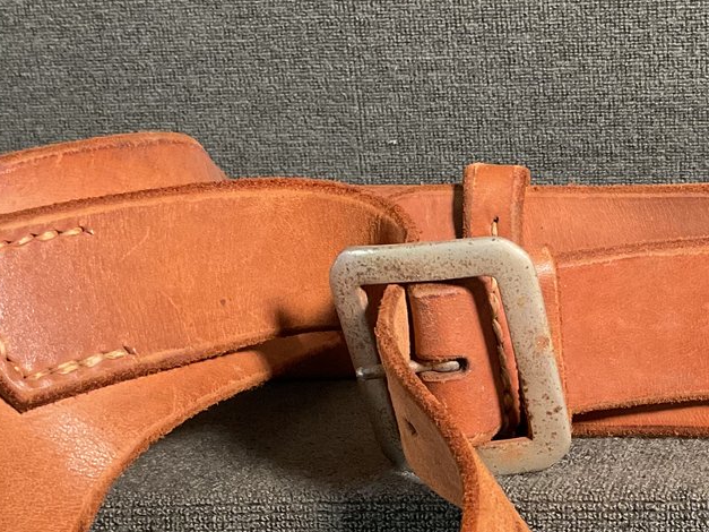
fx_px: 1433
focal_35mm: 70
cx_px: 606
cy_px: 503
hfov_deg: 27.0
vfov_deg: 20.5
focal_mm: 3
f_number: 1.8
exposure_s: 1/60
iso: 250
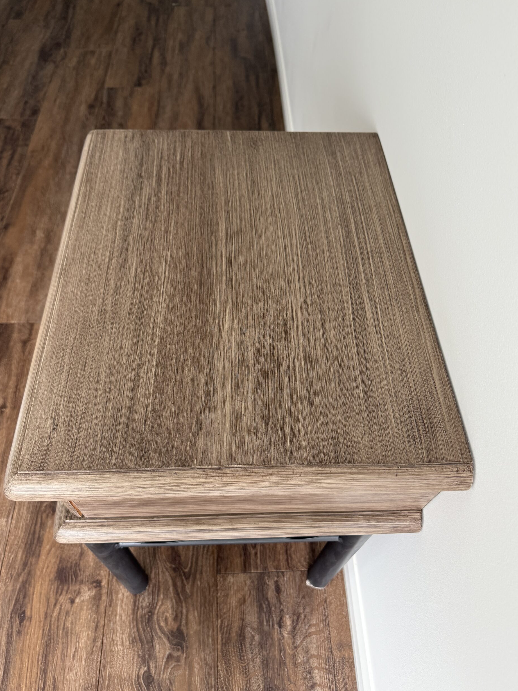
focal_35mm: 25
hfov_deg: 54.9
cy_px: 339
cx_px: 254
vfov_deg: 69.4
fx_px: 499
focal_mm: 6.76
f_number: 1.78
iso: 200
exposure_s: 1/92
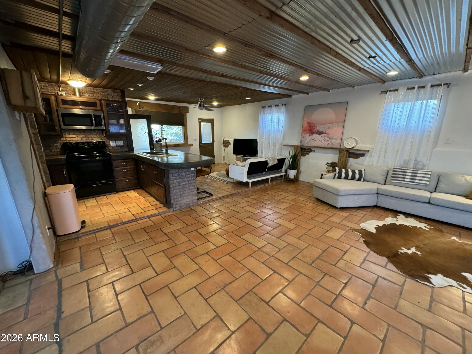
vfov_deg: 85.7
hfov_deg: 102.1
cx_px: 236
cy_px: 177
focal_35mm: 14
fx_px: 191
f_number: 2.2
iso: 400
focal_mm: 2.22
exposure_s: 1/60
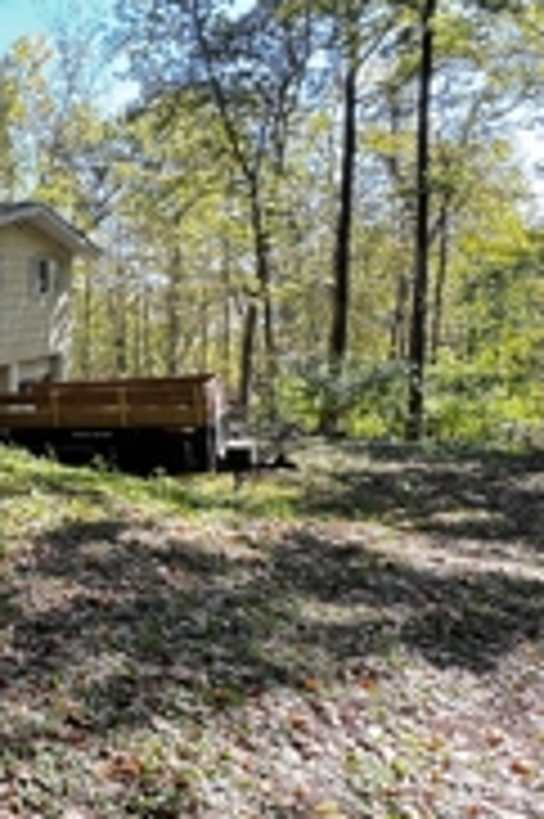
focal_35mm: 32
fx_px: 727
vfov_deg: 58.3
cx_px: -90
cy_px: 328
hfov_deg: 34.0
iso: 100
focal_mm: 2.22
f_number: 2.2
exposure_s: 1/99
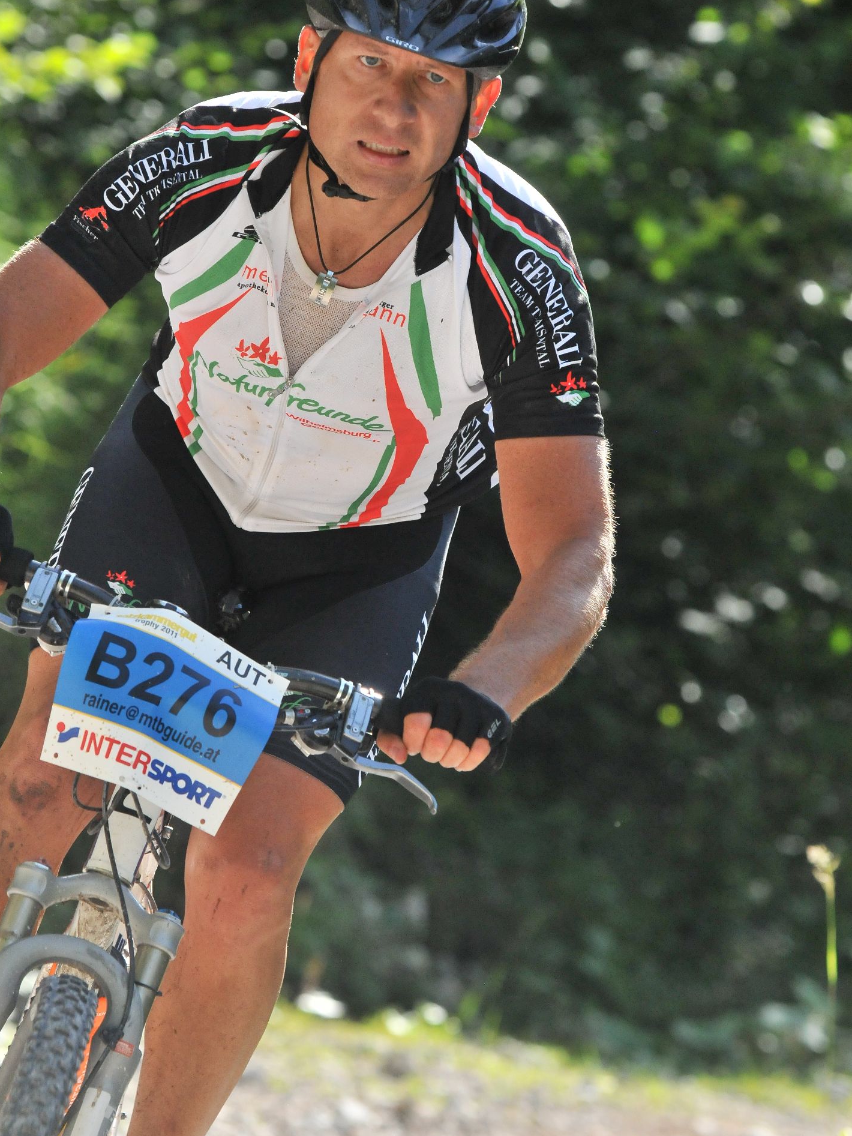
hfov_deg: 5.2
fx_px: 9370
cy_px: 517
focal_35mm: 286
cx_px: 425
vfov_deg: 6.9
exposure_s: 1/2500
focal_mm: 175
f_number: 5.6
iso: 1100
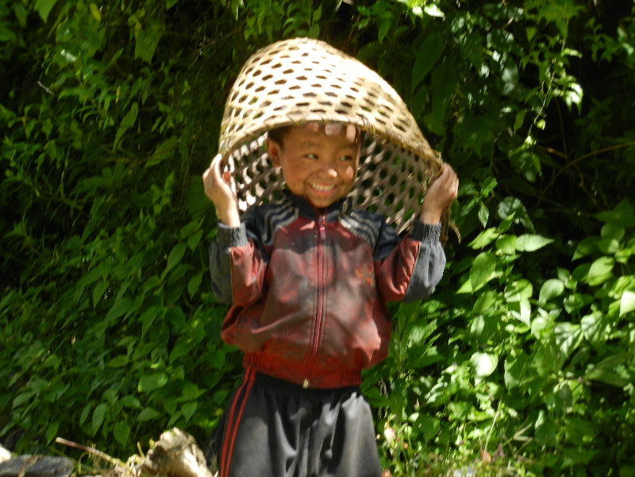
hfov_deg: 12.0
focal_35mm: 165
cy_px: 238
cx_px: 318
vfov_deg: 9.0
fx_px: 3027
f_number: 5.3
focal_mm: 29.7
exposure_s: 1/100
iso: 160
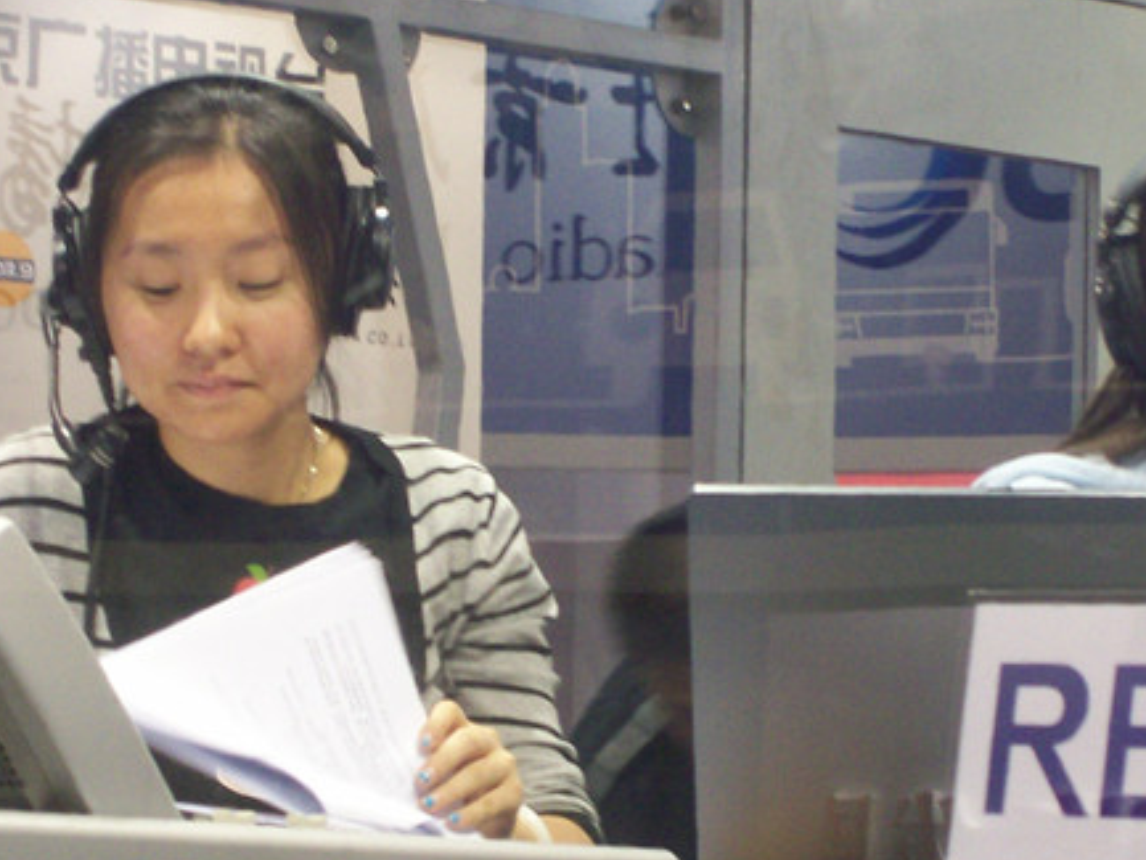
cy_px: 545
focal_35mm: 157
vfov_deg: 9.5
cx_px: 749
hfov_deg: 12.6
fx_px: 5199
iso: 160
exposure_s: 1/24.4
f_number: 4.2
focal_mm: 14.1
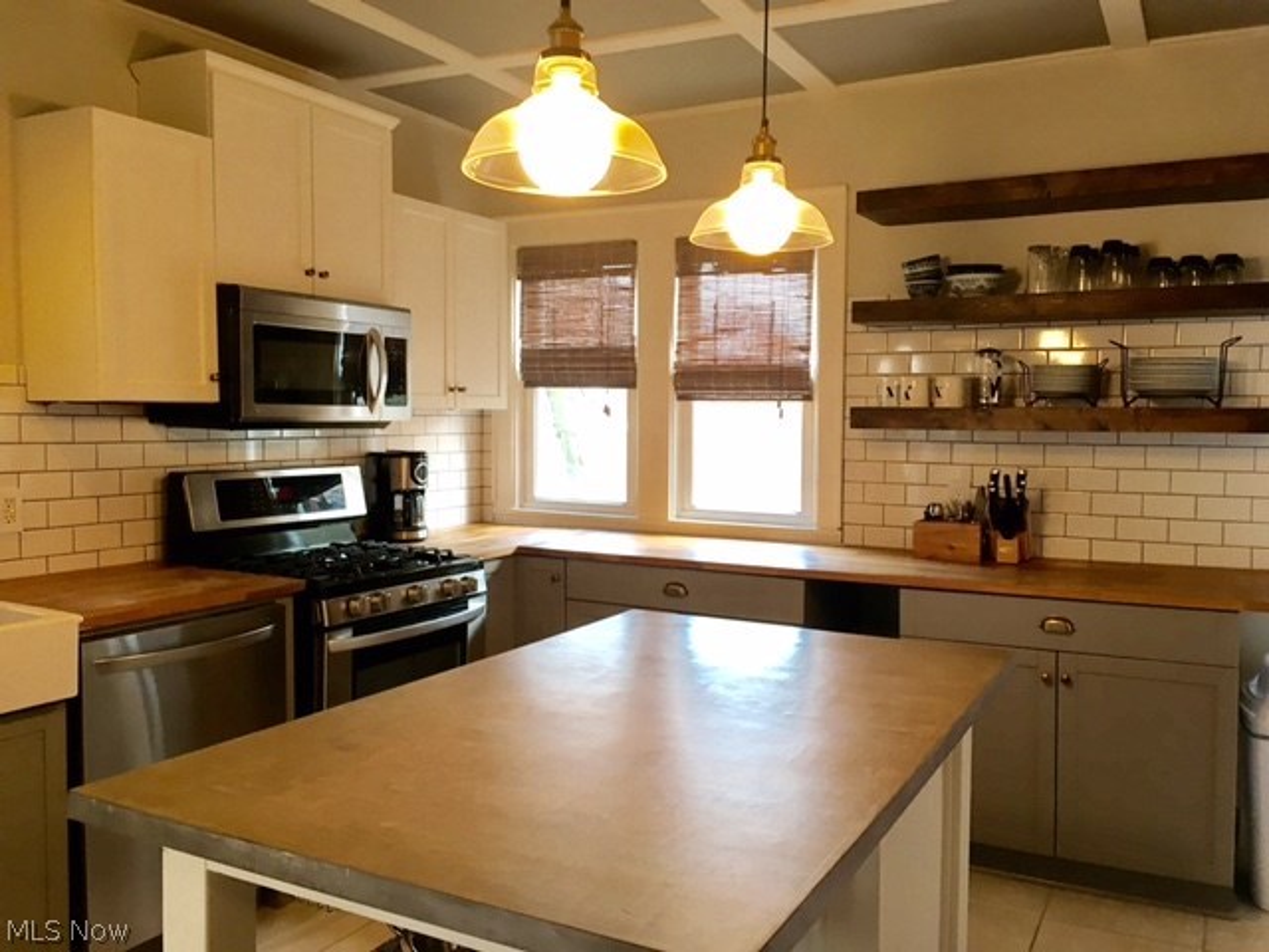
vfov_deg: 48.2
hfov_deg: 61.7
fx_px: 1063
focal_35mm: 29
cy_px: 476
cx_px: 634
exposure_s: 1/30
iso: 64
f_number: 2.2
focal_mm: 4.15
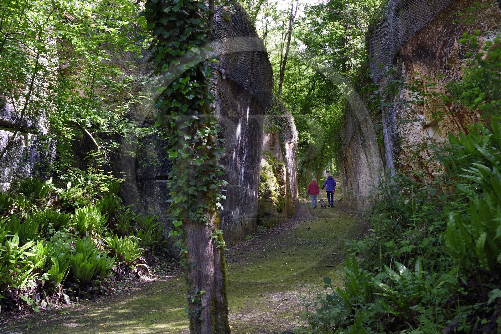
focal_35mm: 50
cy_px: 167
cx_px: 250
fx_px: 695
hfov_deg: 39.6
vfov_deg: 27.0
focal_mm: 50
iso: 800
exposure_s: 1/60
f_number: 8
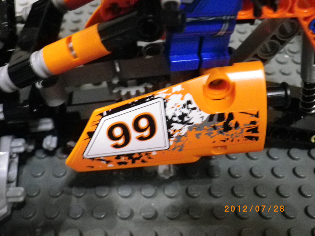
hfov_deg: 45.8
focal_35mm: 41
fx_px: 373
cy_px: 118
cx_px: 158
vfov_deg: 35.1
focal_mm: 7.3
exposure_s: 1/10
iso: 800
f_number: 3.9
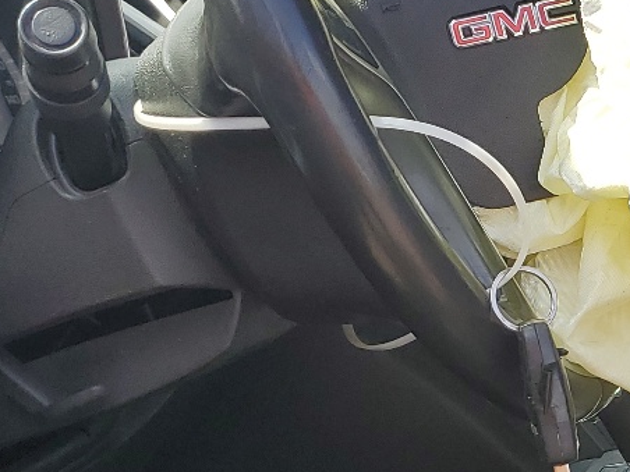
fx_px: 1674
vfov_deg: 15.8
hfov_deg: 19.9
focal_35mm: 92
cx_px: 771
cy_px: 436
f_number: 1.5
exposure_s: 1/909
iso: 50
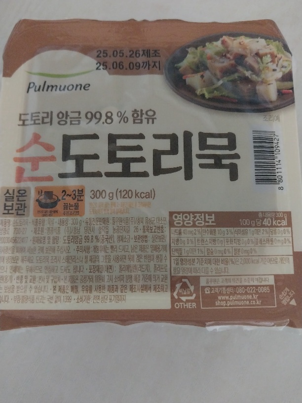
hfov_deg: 53.1
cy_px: 202
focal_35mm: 26
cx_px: 151
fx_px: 302
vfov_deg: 67.3
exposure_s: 1/25
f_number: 1.8
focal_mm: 4
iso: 640
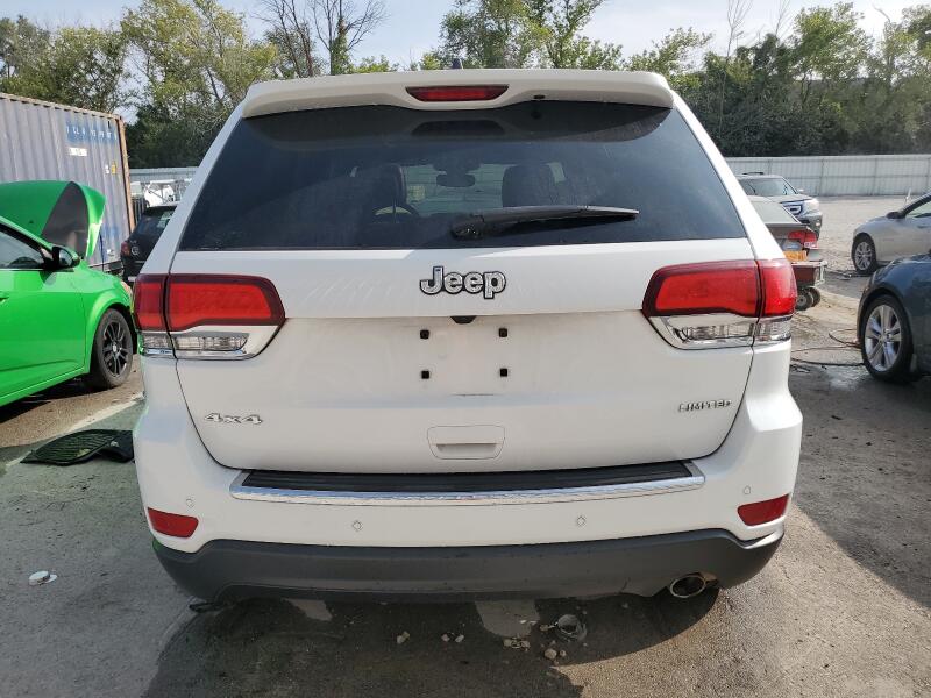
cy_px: 349
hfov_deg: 67.3
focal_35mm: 26
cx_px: 466
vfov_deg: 53.1
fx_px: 699
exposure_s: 1/3333
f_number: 1.5
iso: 50
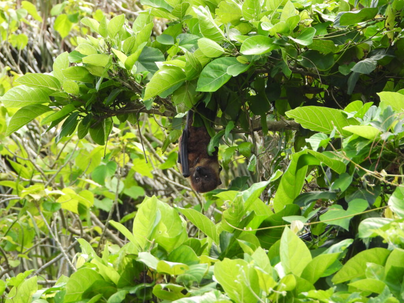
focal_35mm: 345
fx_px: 4026
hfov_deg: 5.7
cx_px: 202
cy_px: 152
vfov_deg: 4.3
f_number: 4.5
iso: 360
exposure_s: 1/125
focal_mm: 62.1
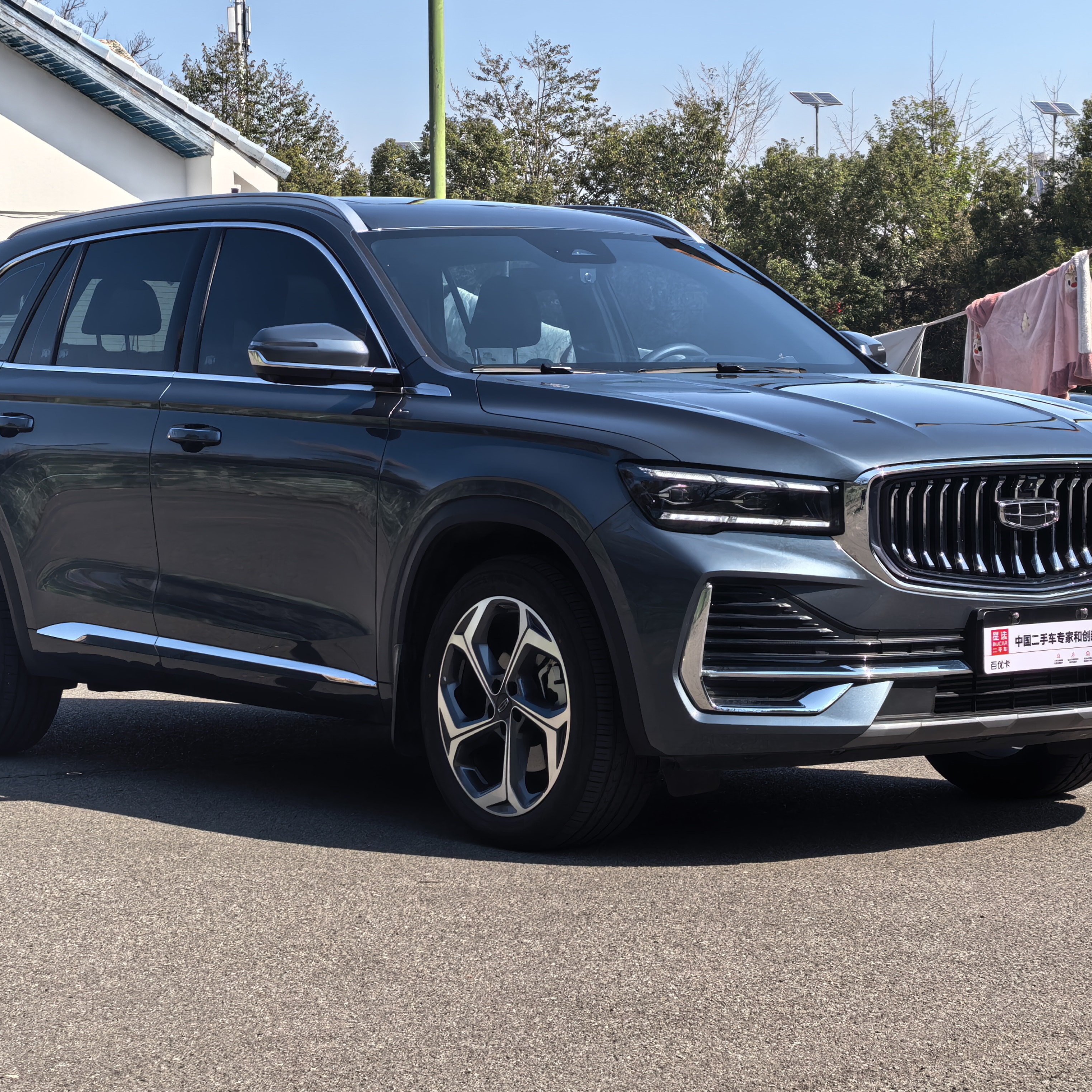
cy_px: 547
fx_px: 3105
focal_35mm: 87
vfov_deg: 19.9
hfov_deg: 19.9
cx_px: 546
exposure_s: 1/4505
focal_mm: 6.98
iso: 50
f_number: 2
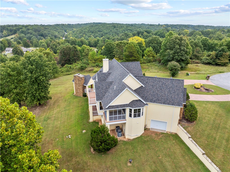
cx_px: 115
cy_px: 86
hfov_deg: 71.6
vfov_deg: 56.7
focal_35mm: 24
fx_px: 159
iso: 130
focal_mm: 12.29
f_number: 2.8
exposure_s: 1/800
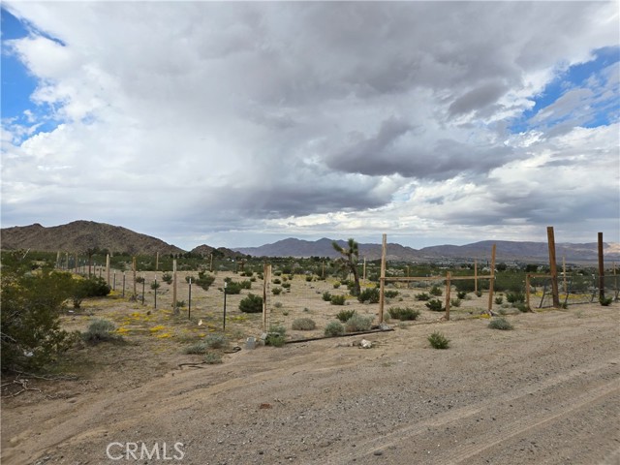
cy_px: 232
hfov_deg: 73.9
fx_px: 412
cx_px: 310
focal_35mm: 23
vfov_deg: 58.9
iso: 25
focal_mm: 5.4
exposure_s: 1/2043
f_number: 1.8
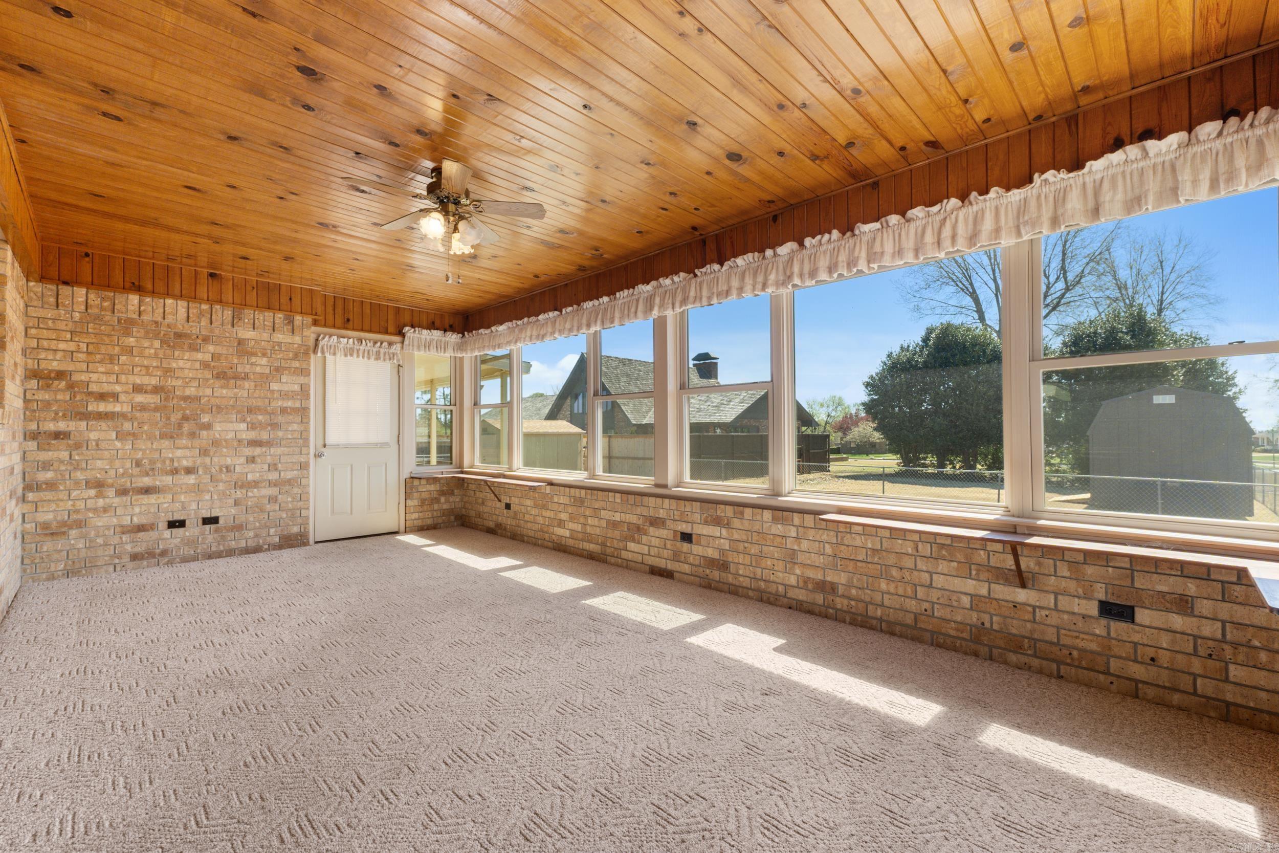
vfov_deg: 77.3
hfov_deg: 100.4
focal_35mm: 15
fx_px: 533
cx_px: 640
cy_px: 426
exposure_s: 1/25
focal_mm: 10
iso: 200
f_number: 9
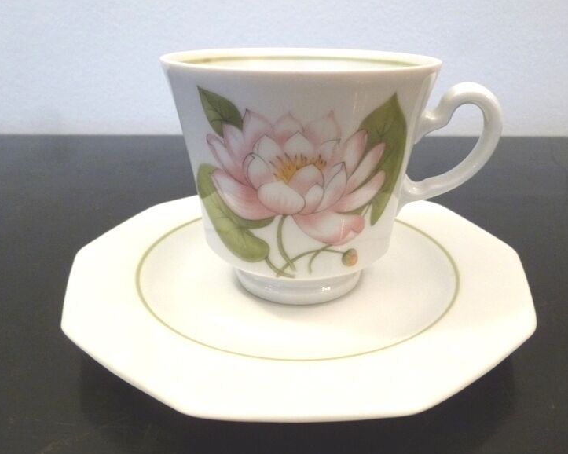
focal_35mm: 27
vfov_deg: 53.2
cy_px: 222
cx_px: 296
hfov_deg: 64.1
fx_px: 454
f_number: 3.1
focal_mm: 4.5
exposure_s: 1/15
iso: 400
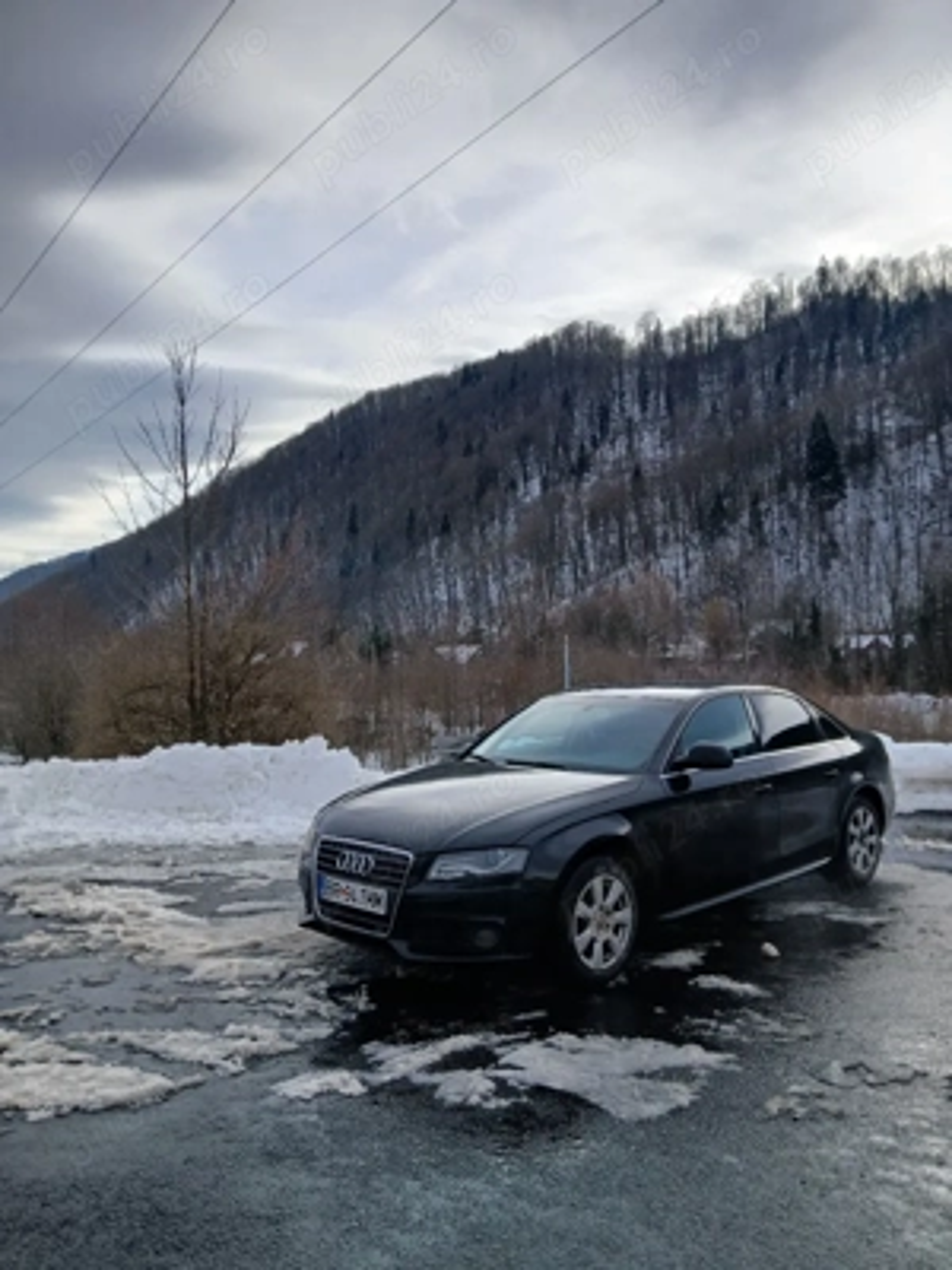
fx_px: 953
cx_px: 476
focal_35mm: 26
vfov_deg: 67.3
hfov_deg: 53.1
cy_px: 635
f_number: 1.8
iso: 20
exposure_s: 1/625
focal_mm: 3.98
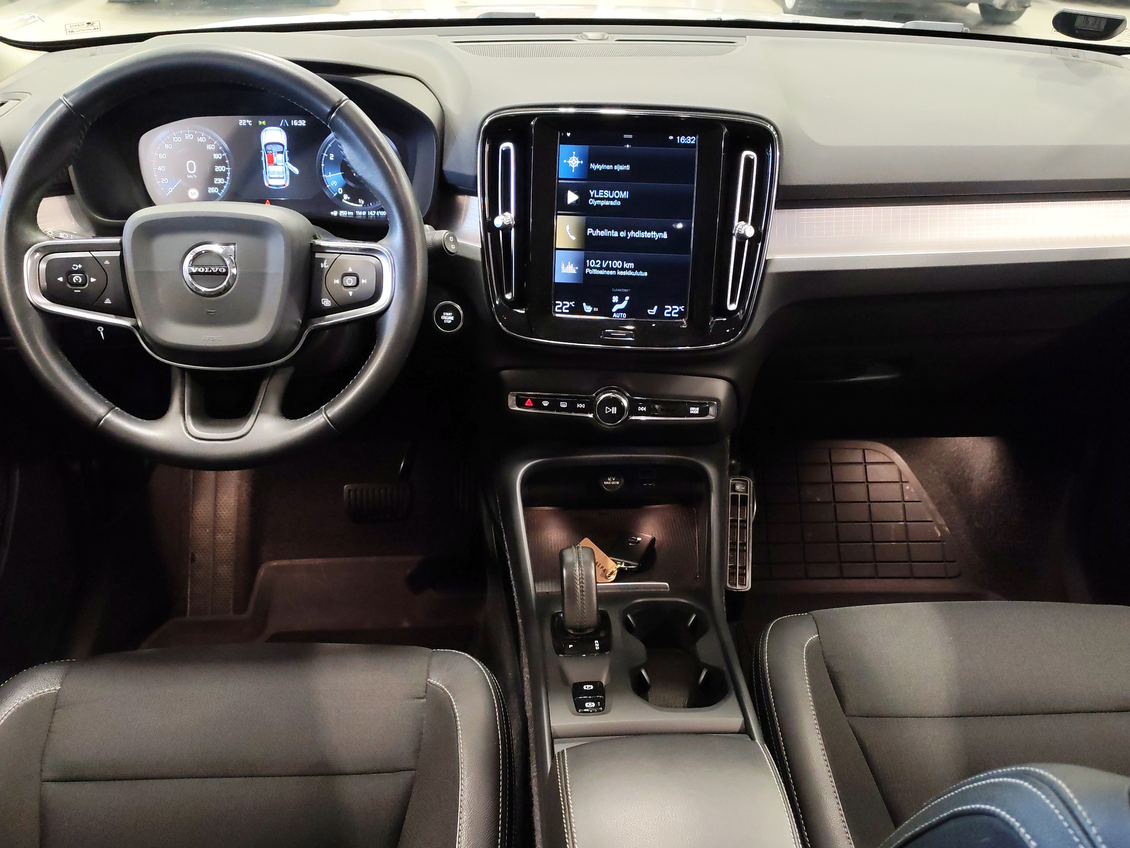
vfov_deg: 40.7
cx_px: 565
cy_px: 424
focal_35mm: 35
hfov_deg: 52.6
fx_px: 1143
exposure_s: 1/50
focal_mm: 6.12
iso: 1250
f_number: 1.9
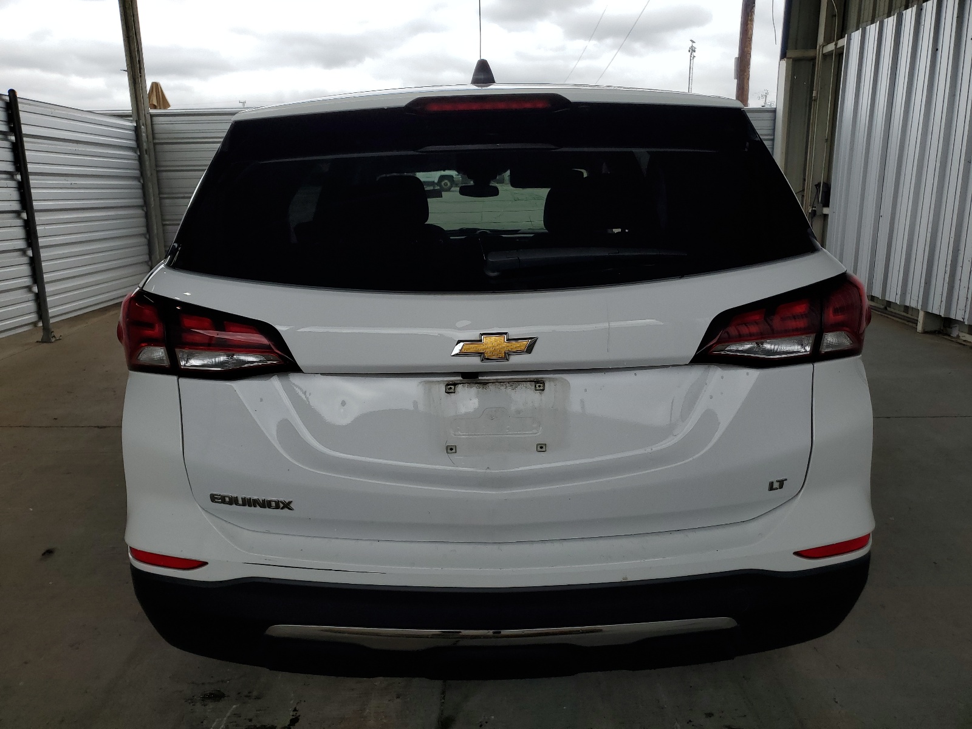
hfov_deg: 67.3
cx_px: 486
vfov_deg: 53.1
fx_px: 730
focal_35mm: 26
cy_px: 364
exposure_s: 1/1667
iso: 50
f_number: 1.5
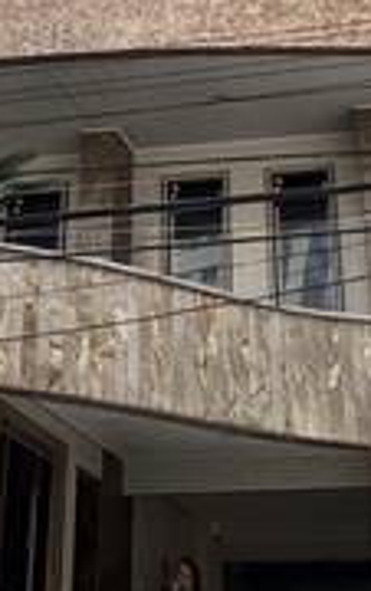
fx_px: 1435
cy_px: -463
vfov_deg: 18.4
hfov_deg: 14.7
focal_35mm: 89
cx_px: 144
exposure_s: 1/636
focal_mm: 2.22
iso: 40
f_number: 2.2
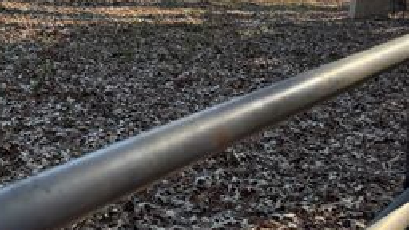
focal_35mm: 51
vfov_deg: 22.8
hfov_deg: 38.8
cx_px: 72
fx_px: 553
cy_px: 17
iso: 100
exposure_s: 1/1075
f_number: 1.78
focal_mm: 6.76
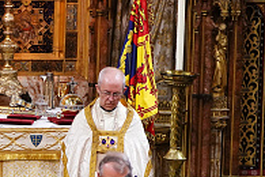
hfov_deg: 4.4
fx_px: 3452
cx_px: -33
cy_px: 244
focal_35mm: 469
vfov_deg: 2.9
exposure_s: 1/125
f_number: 5
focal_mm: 154
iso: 5000
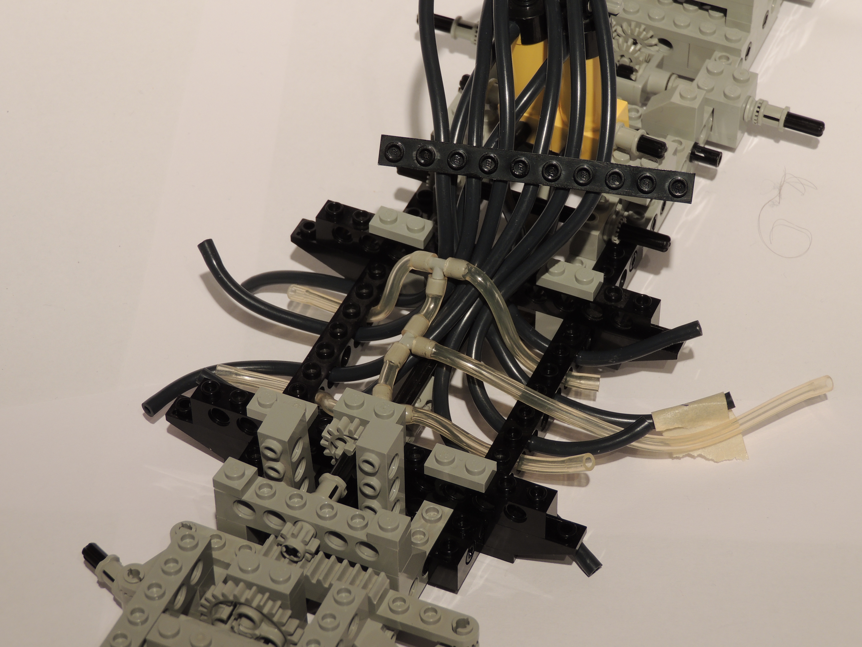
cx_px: 431
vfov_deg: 14.8
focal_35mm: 100
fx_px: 2490
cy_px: 324
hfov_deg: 19.6
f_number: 4.1
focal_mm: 17.8
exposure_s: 1/3
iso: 100
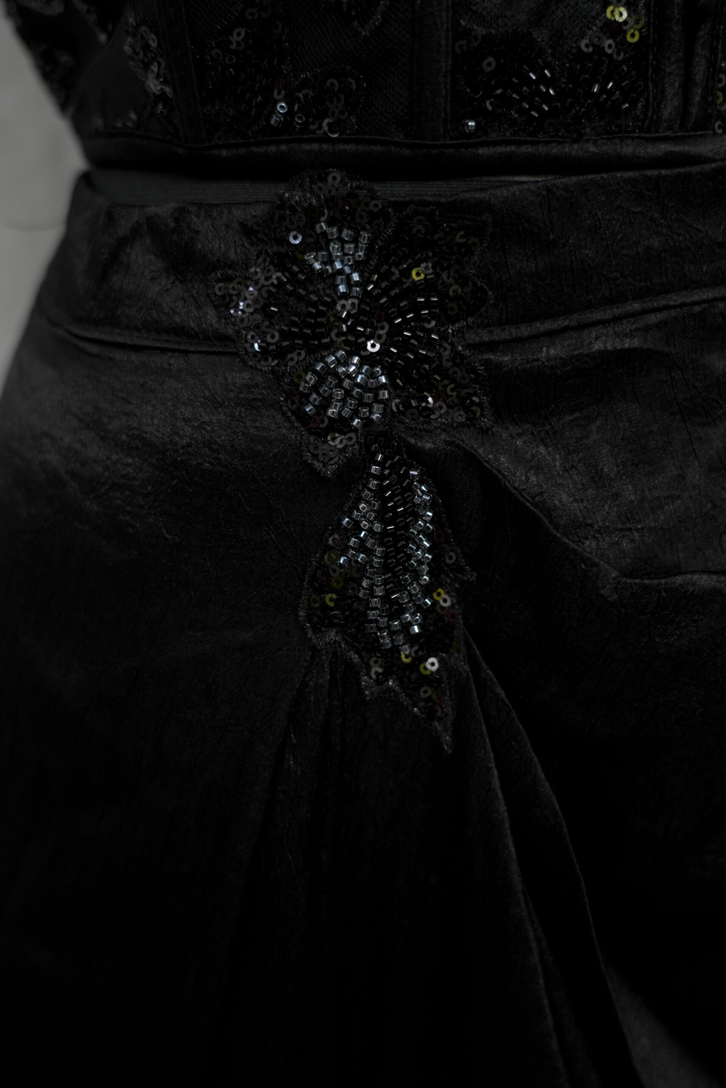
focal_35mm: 40
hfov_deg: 33.4
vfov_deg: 48.5
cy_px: 544
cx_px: 363
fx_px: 1210
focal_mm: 40
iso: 250
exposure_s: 1/200
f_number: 4
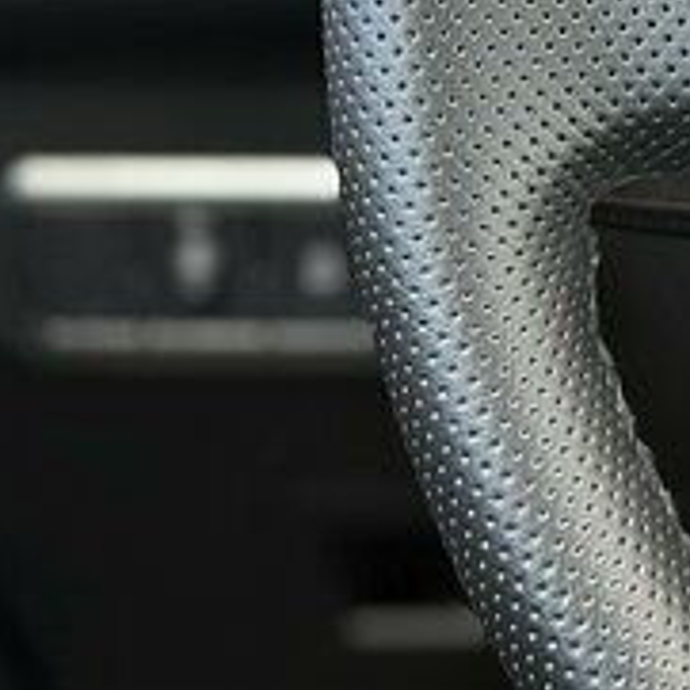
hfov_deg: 13.2
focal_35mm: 128
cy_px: -88
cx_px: 842
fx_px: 2887
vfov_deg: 13.3
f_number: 1.78
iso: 80
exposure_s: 1/121
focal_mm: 6.76
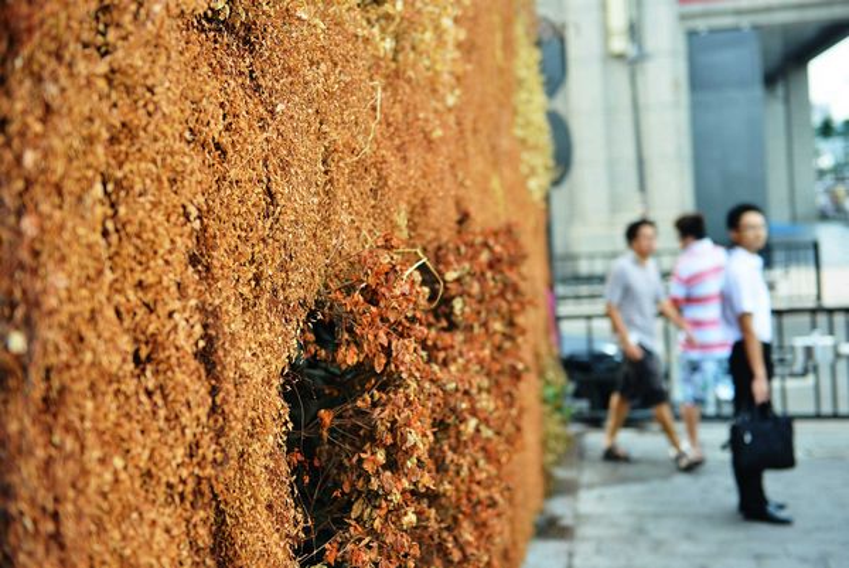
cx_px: 424
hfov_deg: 43.6
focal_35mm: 45
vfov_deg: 29.9
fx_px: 1062
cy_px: 284
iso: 100
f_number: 2.8
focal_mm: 45
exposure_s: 1/200
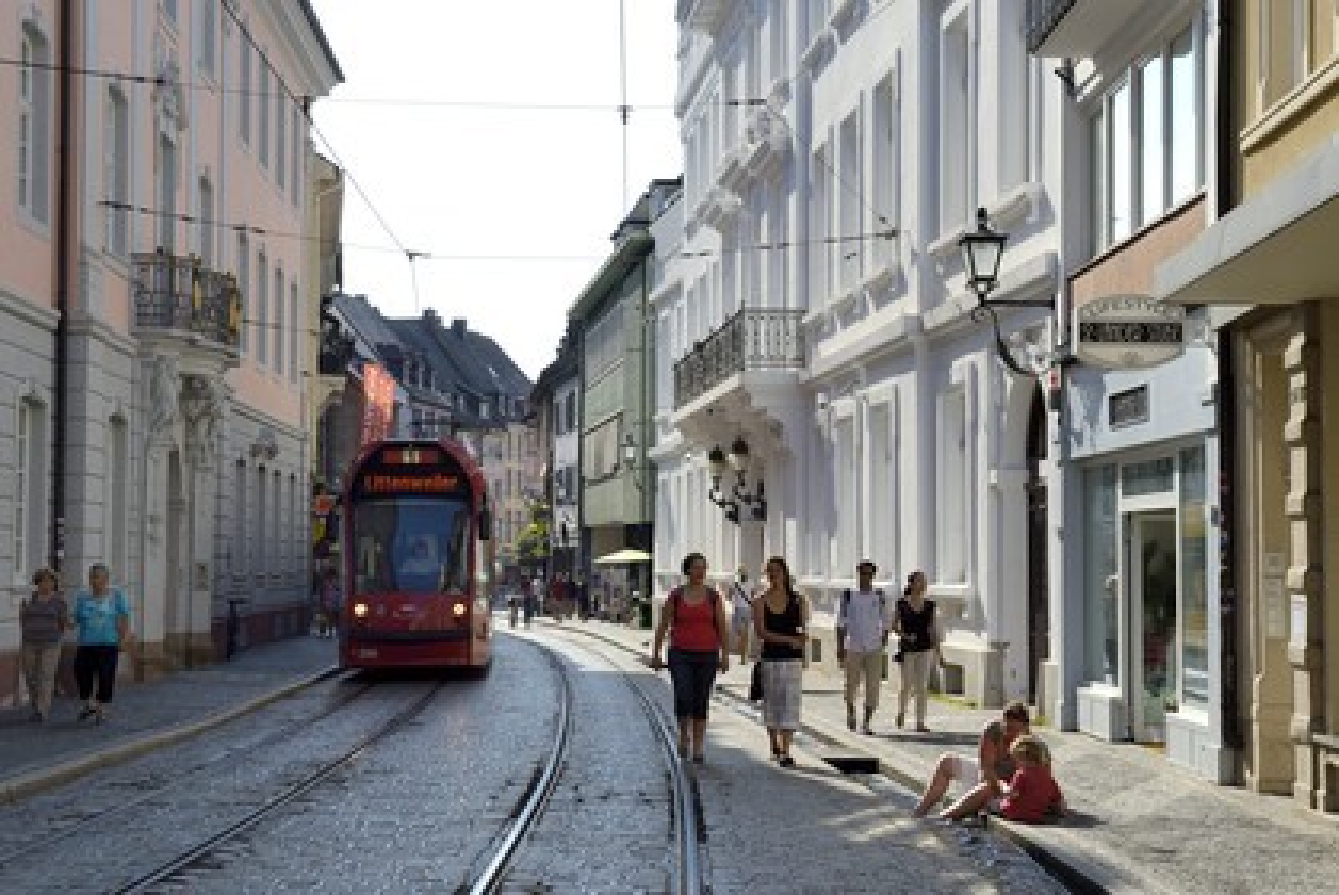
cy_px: 448
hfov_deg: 34.5
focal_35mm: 58
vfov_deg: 23.4
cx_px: 670
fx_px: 2159
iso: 200
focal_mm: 58
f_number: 13
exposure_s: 1/250
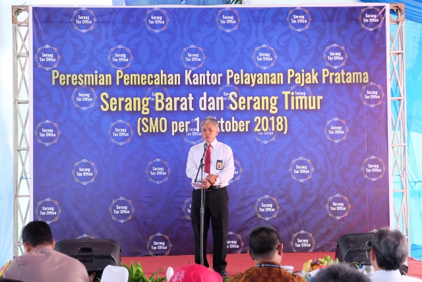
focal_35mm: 75
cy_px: 141
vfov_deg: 18.2
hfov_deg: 27.0
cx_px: 211
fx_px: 879
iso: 6400
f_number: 5.6
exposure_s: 1/100
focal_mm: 50
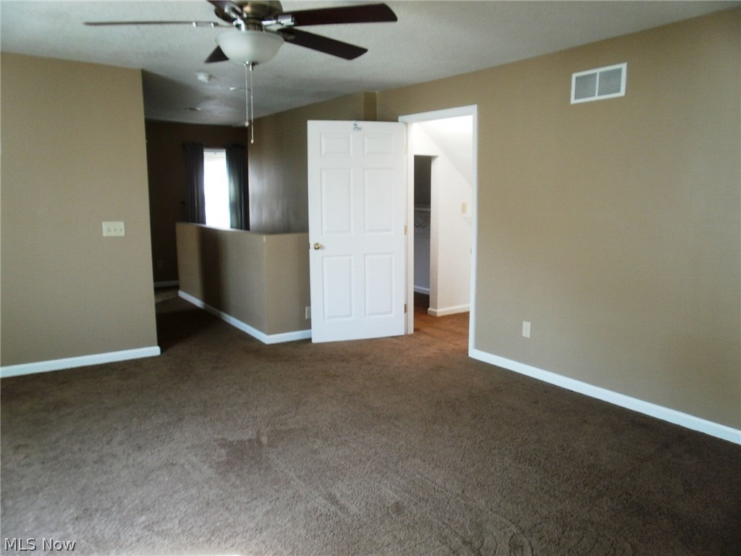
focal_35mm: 26
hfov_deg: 67.3
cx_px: 370
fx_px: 557
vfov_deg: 53.1
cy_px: 278
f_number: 2.6
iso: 125
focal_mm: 4.65
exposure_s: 1/10
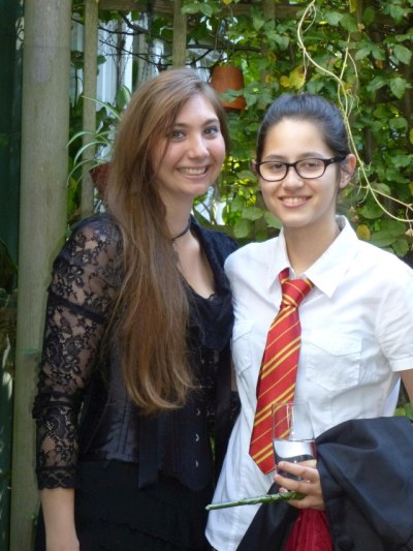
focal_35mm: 142
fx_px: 2258
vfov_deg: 13.9
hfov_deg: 10.5
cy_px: 276
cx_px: 206
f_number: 5.3
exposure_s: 1/60
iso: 500
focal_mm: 25.5
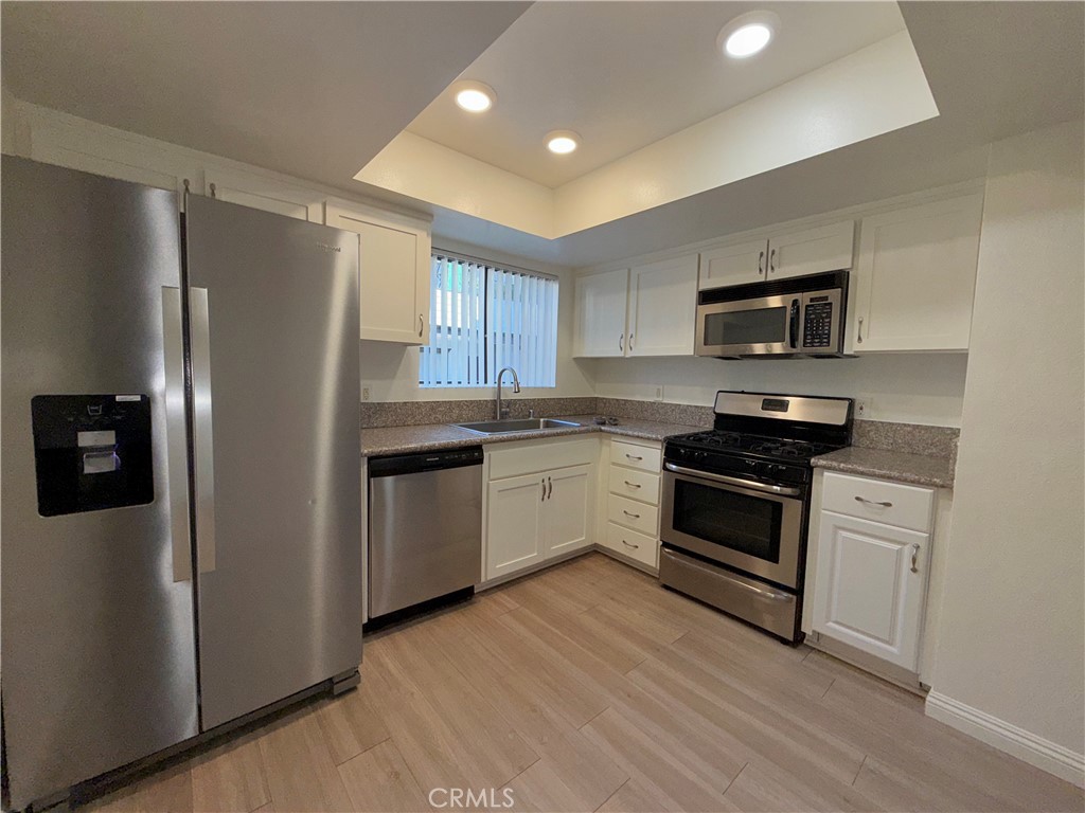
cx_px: 542
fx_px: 439
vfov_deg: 85.7
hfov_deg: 102.1
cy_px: 406
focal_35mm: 14
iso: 32
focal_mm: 2.22
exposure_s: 1/122
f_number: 2.2
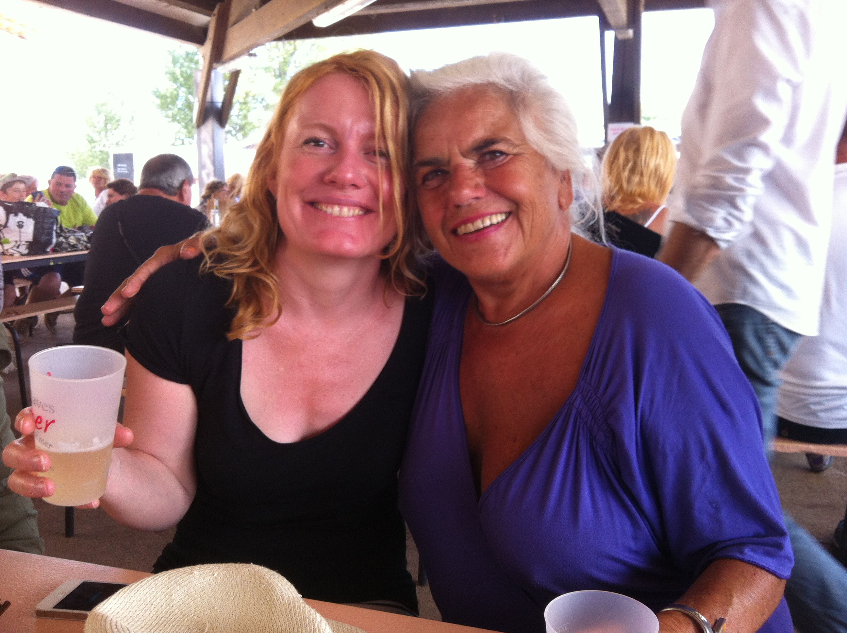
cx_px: 424
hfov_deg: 52.7
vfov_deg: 40.6
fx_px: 855
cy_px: 316
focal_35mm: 35
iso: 100
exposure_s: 1/120
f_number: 2.8
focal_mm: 3.85
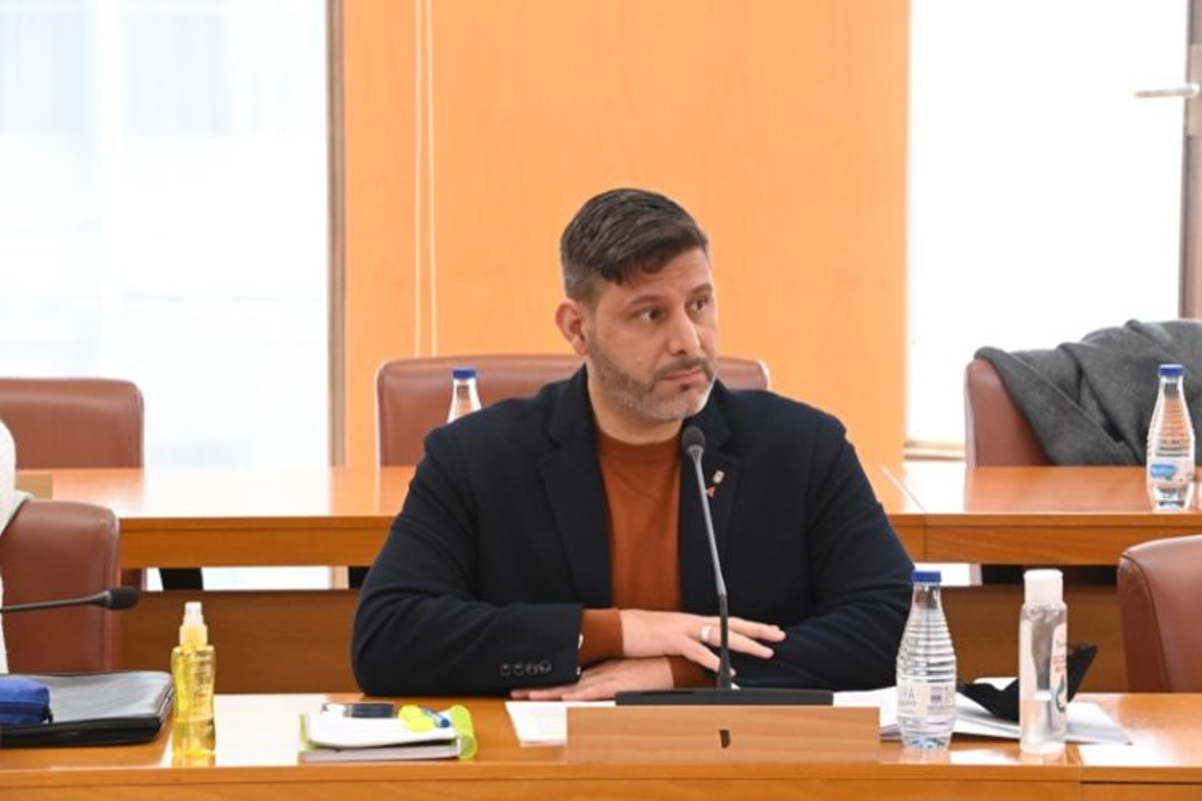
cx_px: 601
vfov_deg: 8.9
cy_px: 400
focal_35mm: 155
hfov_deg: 13.2
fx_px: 5175
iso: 12800
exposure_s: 1/160
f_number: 11
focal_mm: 155
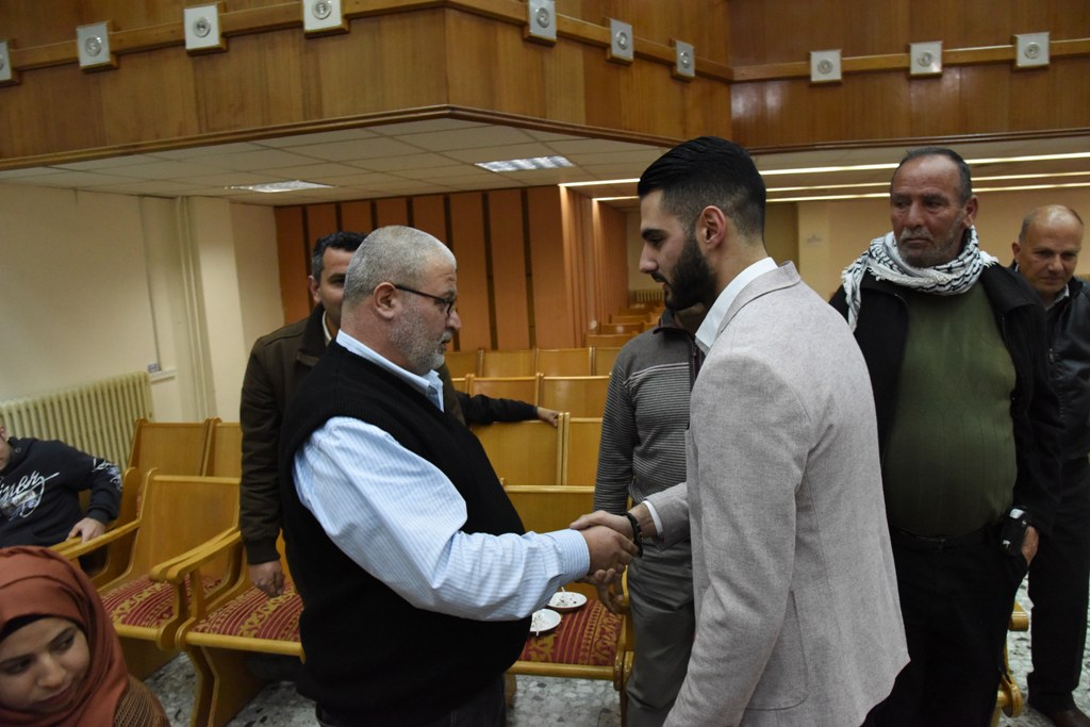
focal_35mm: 24
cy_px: 364
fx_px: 727
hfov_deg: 73.7
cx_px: 545
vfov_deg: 53.1
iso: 6400
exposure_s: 1/200
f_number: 7.1
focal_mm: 24
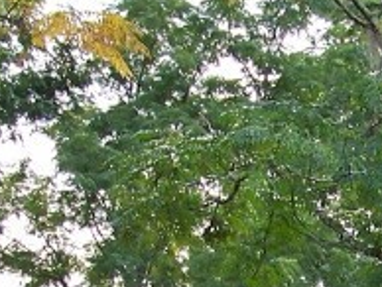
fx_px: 1923
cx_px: 443
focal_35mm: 174
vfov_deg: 8.3
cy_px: 491
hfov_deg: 11.2
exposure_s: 1/100
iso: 64
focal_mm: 5.85
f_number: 2.8
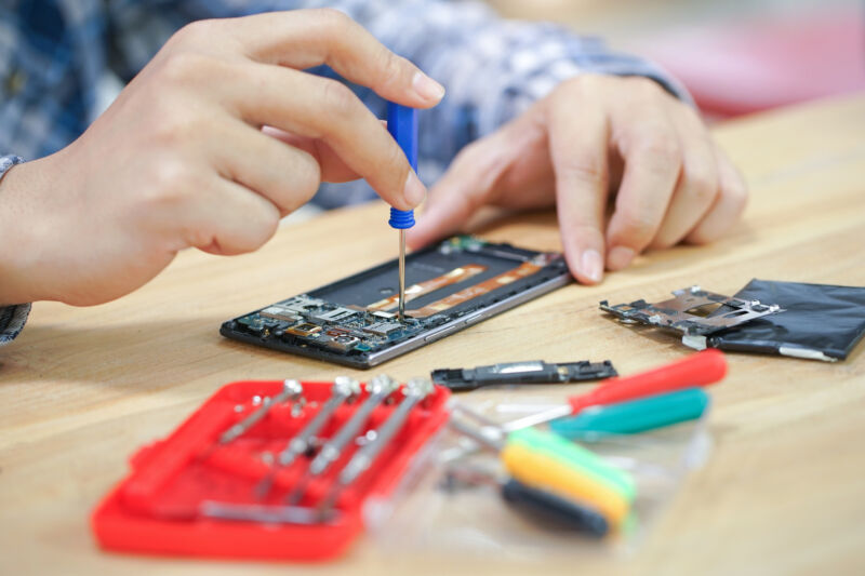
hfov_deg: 20.4
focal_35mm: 100
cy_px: 288
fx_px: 2402
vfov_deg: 13.7
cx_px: 432
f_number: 4
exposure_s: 1/125
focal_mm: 100
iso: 320
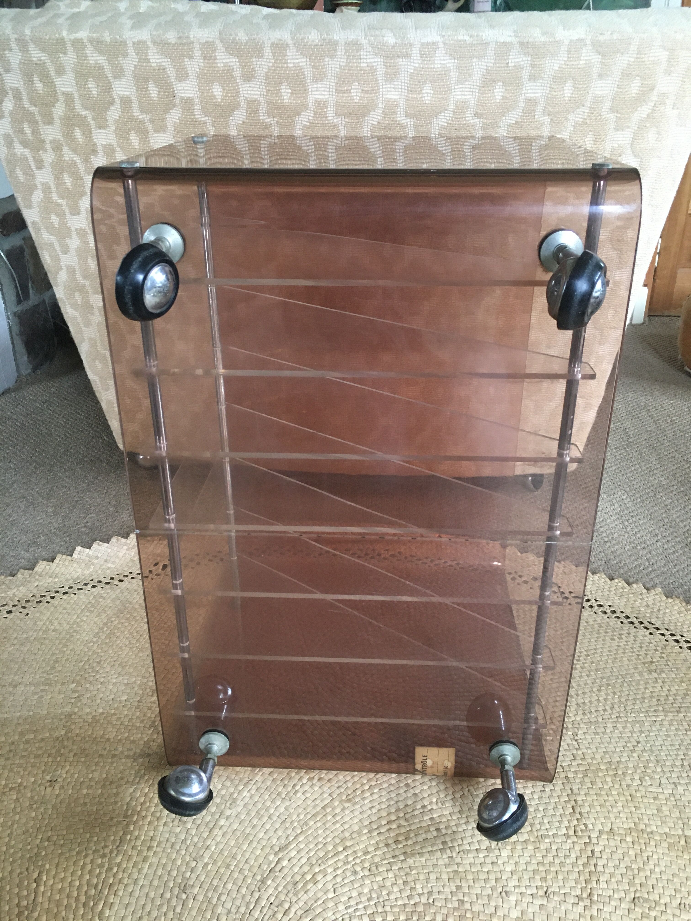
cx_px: 346
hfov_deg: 48.2
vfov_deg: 61.7
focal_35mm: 29
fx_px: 772
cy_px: 460
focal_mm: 4.15
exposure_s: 1/33
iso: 200
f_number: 2.2
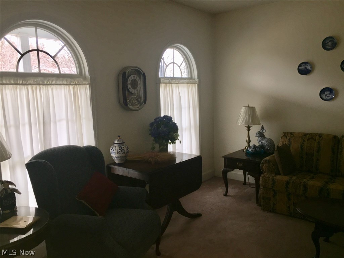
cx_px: 172
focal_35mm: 29
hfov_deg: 61.7
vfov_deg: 48.2
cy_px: 129
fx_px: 288
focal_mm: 4.15
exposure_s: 1/43
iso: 32
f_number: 2.2
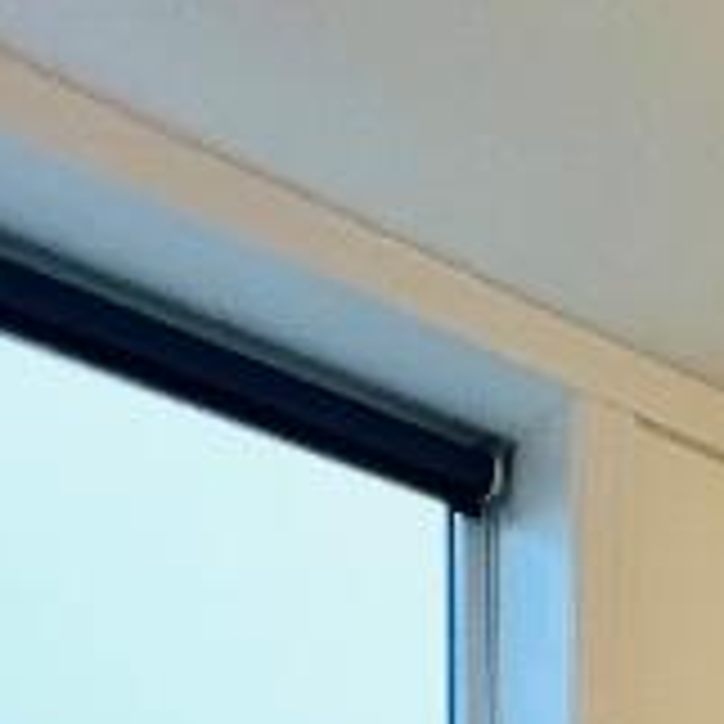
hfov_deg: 16.2
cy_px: 1502
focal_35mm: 73
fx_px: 1727
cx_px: 1569
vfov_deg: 16.8
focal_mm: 1.57
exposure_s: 1/100
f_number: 1.8
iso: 250
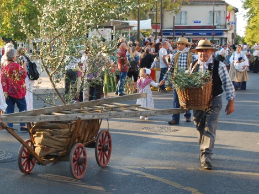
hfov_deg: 25.8
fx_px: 554
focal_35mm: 74
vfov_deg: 19.9
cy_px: 92
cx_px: 49
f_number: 5
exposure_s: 1/100
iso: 200
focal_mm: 30
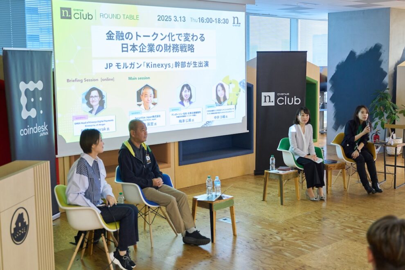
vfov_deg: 34.2
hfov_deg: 49.6
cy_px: 135
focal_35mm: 39
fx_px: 439
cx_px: 202
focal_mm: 39
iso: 1600
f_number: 2.8
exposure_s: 1/125
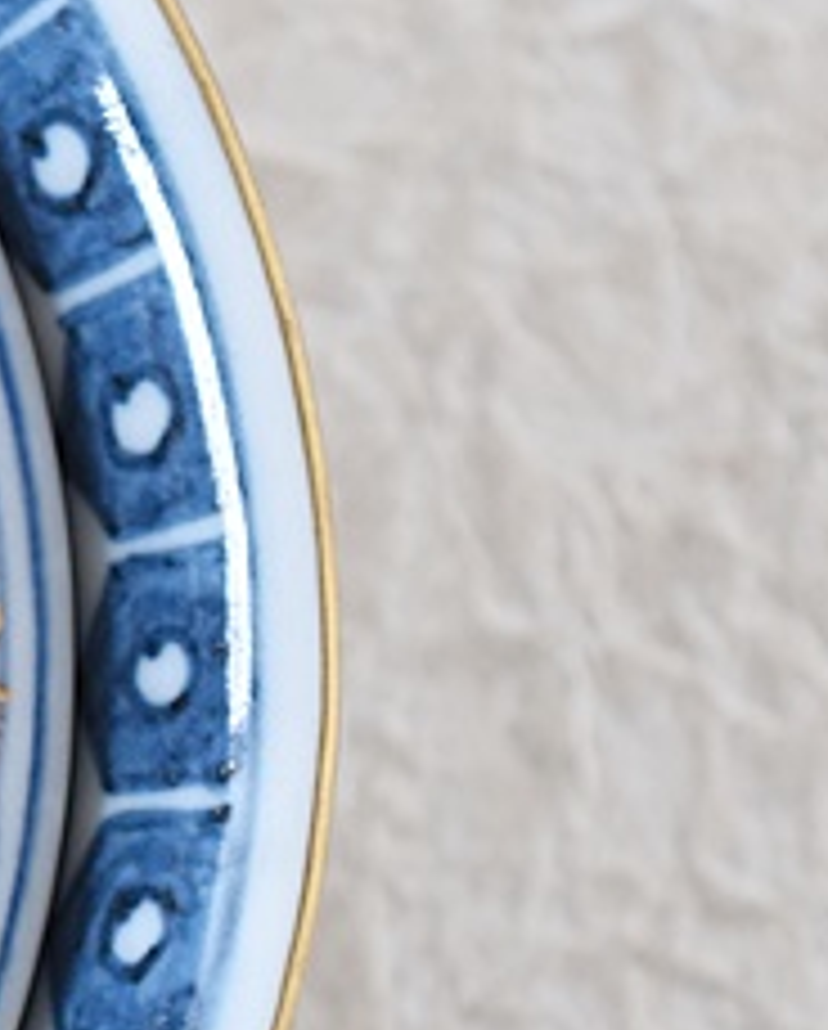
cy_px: 634
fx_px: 10235
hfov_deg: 4.5
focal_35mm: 335
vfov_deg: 5.8
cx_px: -1170
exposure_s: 1/20
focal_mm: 52
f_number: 5.6
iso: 400
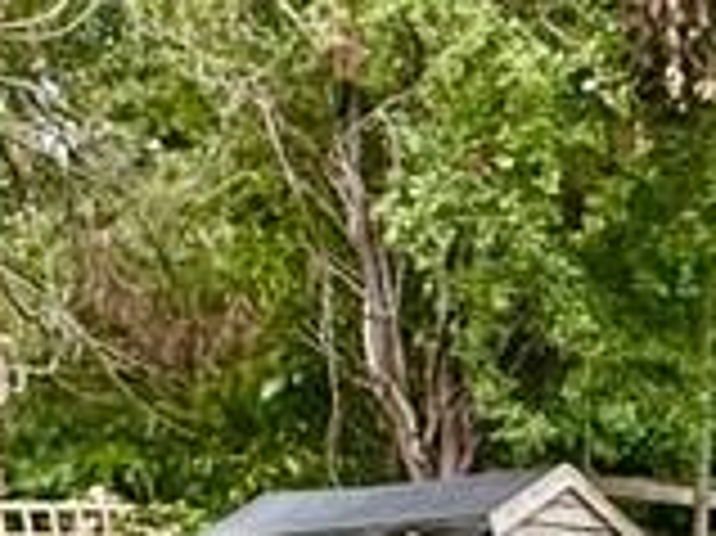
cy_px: 608
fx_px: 1860
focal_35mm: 90
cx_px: 329
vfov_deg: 15.9
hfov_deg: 21.8
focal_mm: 2.22
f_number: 2.2
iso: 64
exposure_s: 1/876
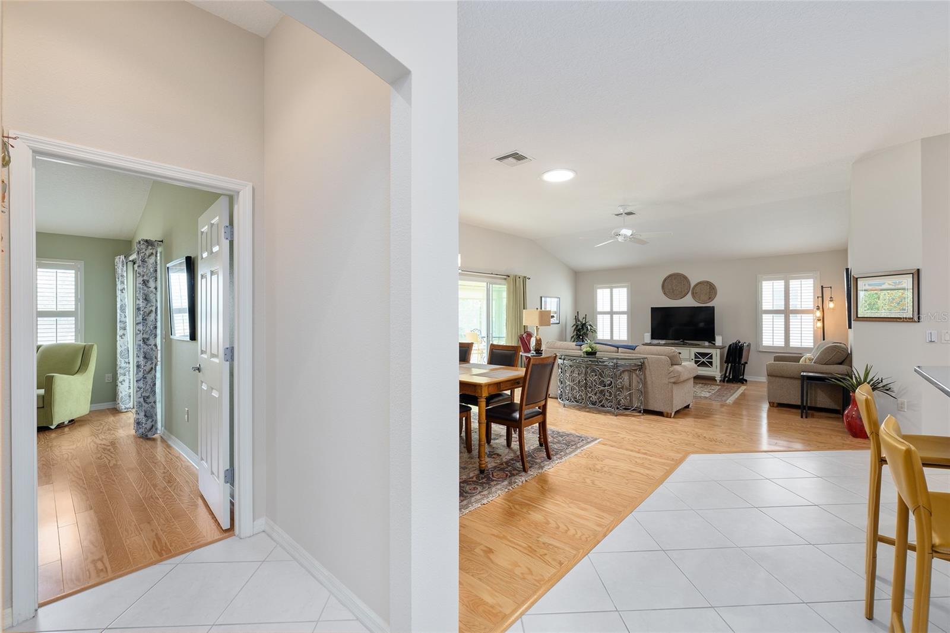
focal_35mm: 15
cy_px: 316
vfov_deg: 77.3
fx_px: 396
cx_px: 475
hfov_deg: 100.4
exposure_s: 1/6
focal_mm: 15
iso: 250
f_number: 7.1
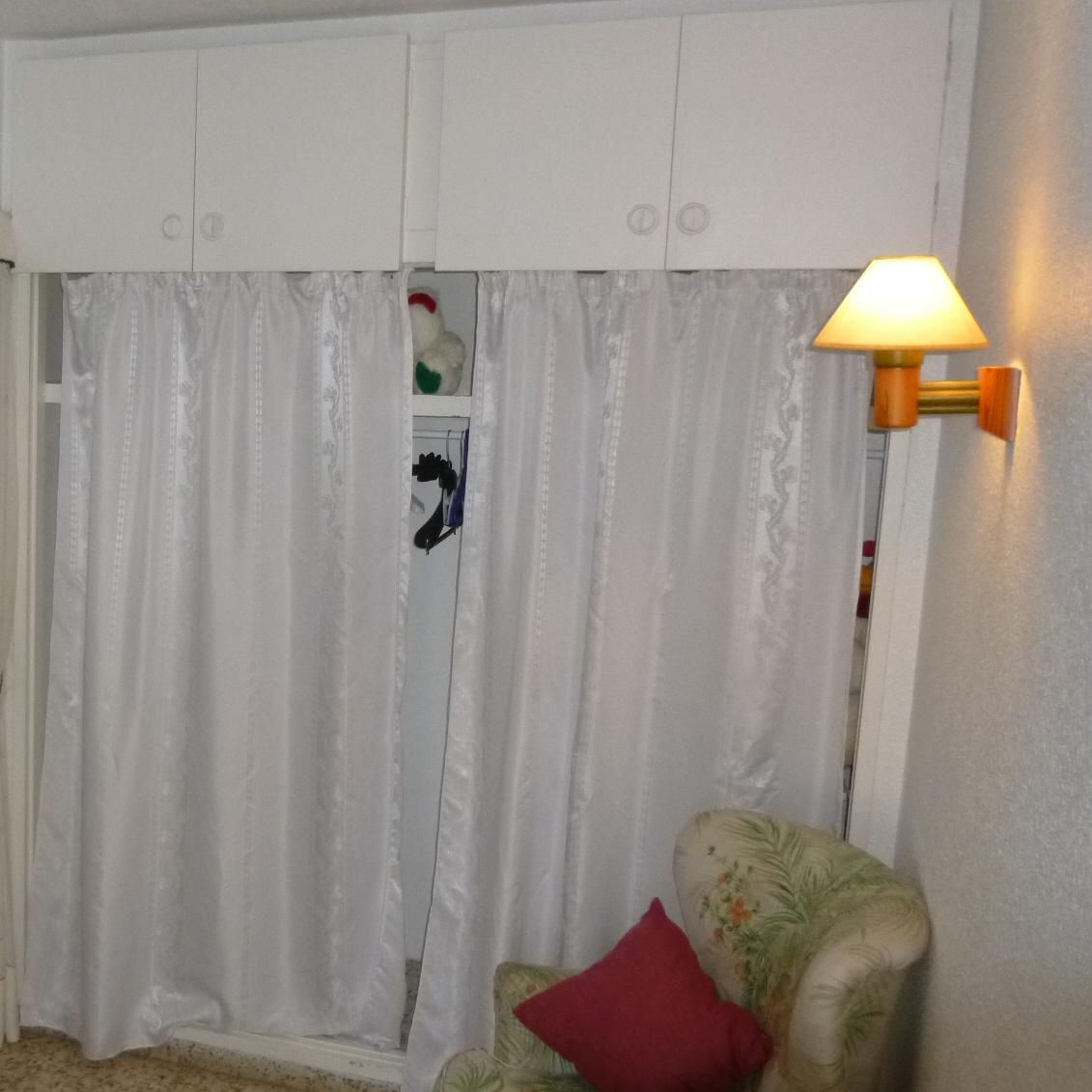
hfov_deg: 39.0
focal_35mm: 40
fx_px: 1428
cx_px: 116
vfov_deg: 41.8
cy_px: 588
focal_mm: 4.5
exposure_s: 1/60
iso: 250
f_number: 3.1
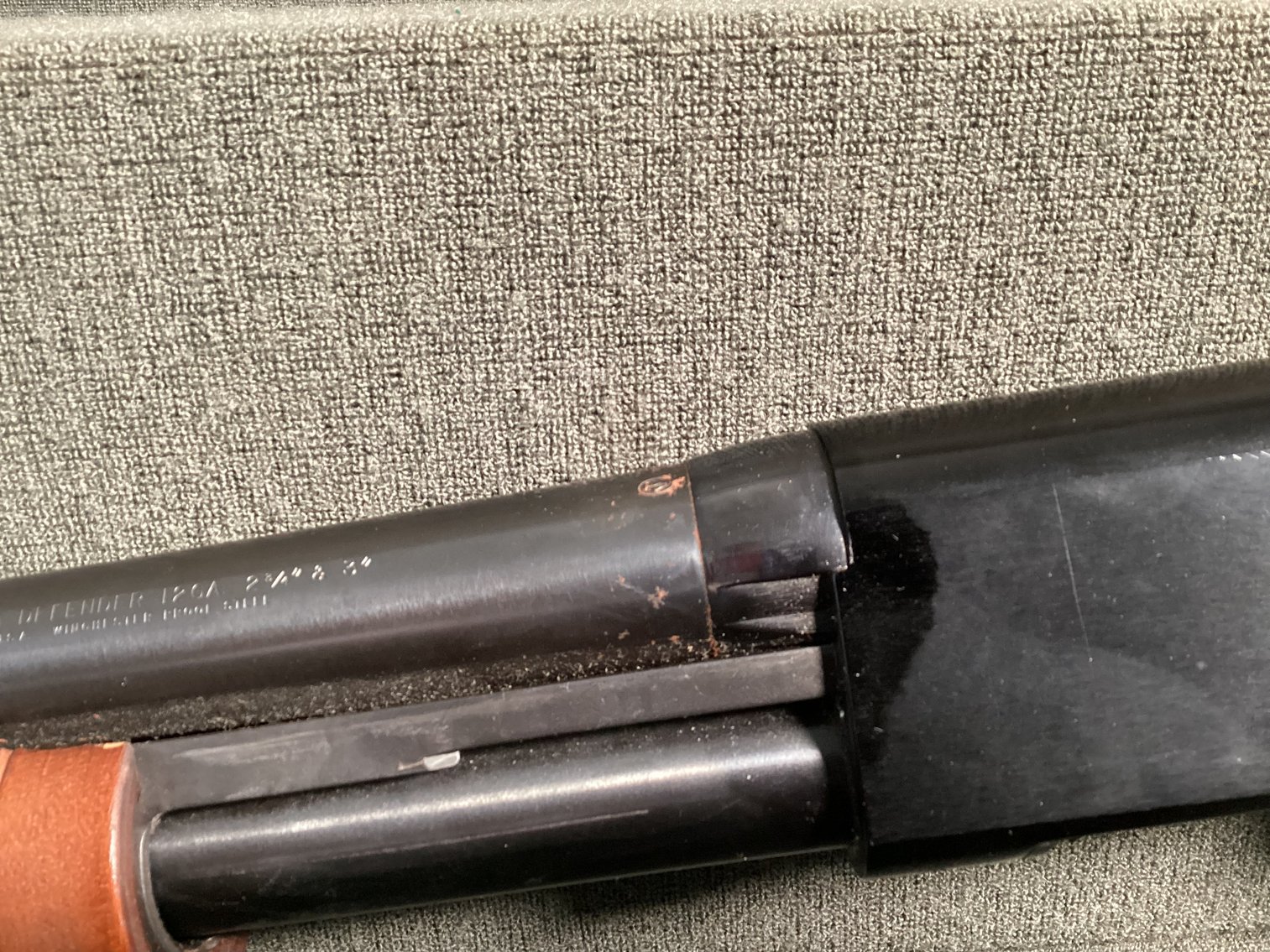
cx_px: 635
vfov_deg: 45.4
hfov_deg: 58.3
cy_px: 476
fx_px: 1137
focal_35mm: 31
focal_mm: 3.3
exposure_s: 1/30
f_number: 2.4
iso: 400
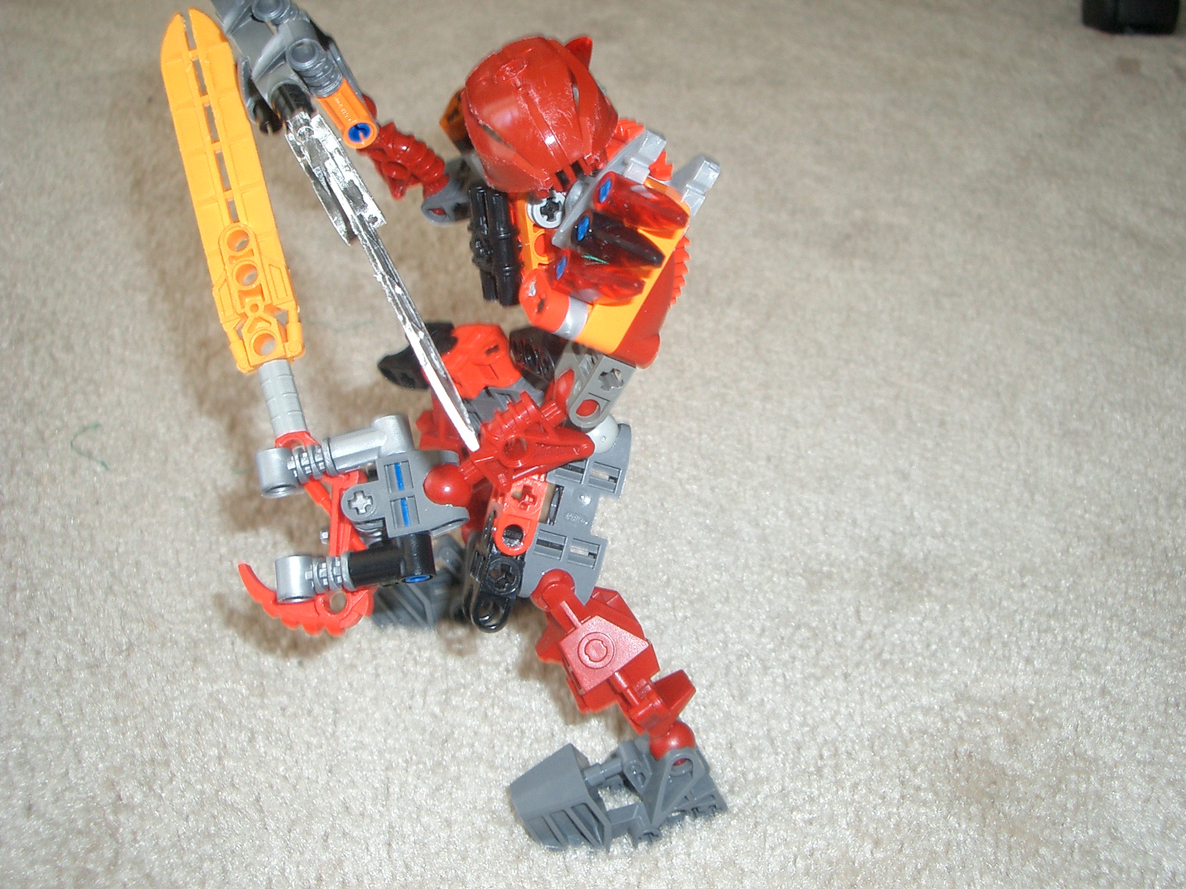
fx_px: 1405
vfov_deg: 35.1
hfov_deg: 45.8
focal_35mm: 41
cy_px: 444
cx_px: 593
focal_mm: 6.8
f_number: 2.8
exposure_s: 1/40
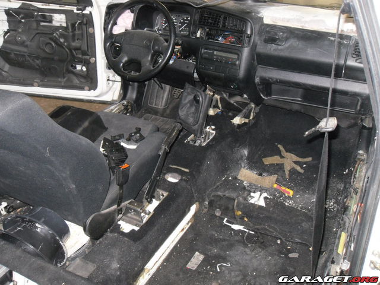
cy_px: 142
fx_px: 384
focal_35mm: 35
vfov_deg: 40.7
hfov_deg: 52.6
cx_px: 190
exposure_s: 1/45
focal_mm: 6.3
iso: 400
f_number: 3.5
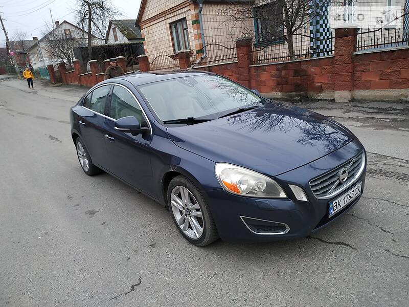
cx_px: 204
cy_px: 154
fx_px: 284
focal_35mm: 24
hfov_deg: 71.6
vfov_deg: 56.8
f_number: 1.9
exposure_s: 1/50
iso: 200
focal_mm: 3.9
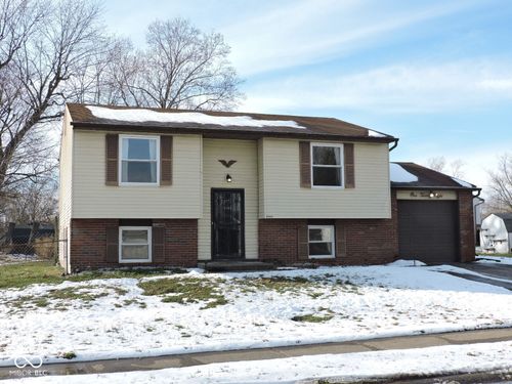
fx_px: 636
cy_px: 192
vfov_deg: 33.6
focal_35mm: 43
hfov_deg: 43.9
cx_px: 256
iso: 100
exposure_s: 1/640
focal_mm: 7.7
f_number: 3.4
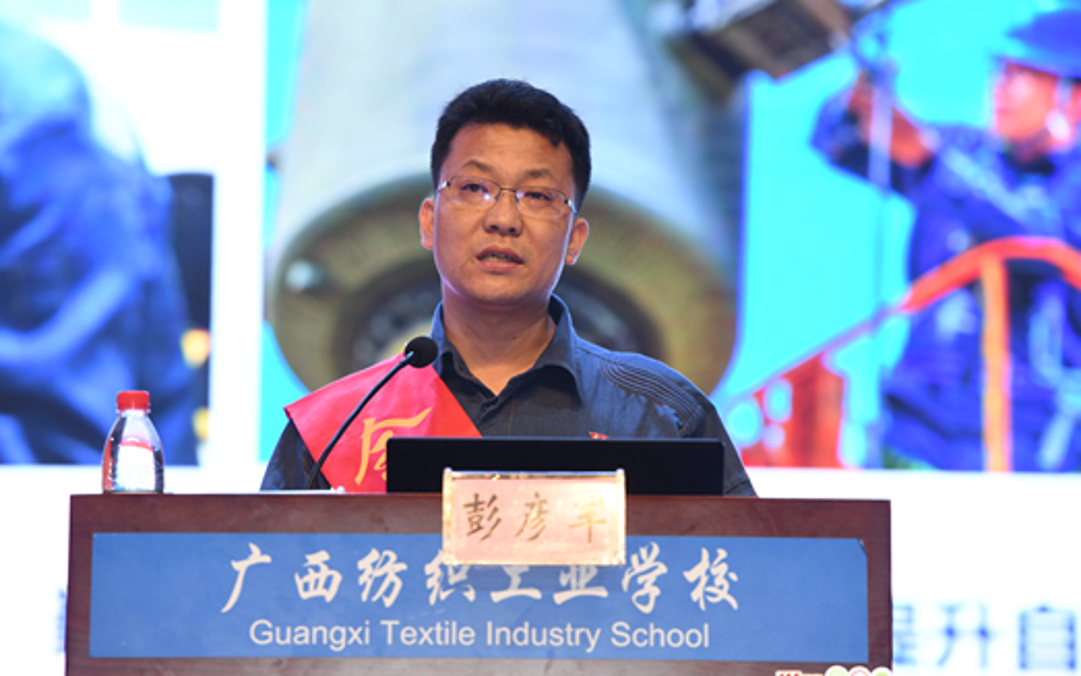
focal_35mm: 193
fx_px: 5687
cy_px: 316
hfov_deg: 10.9
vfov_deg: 6.8
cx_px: 498
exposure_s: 1/125
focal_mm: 165
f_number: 4.5
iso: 1000
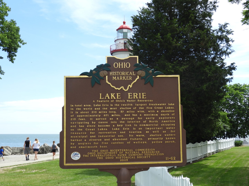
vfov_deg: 32.2
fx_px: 324
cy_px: 93
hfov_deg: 42.1
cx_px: 124
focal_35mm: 45
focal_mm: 8.1
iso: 100
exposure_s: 1/500
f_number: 4
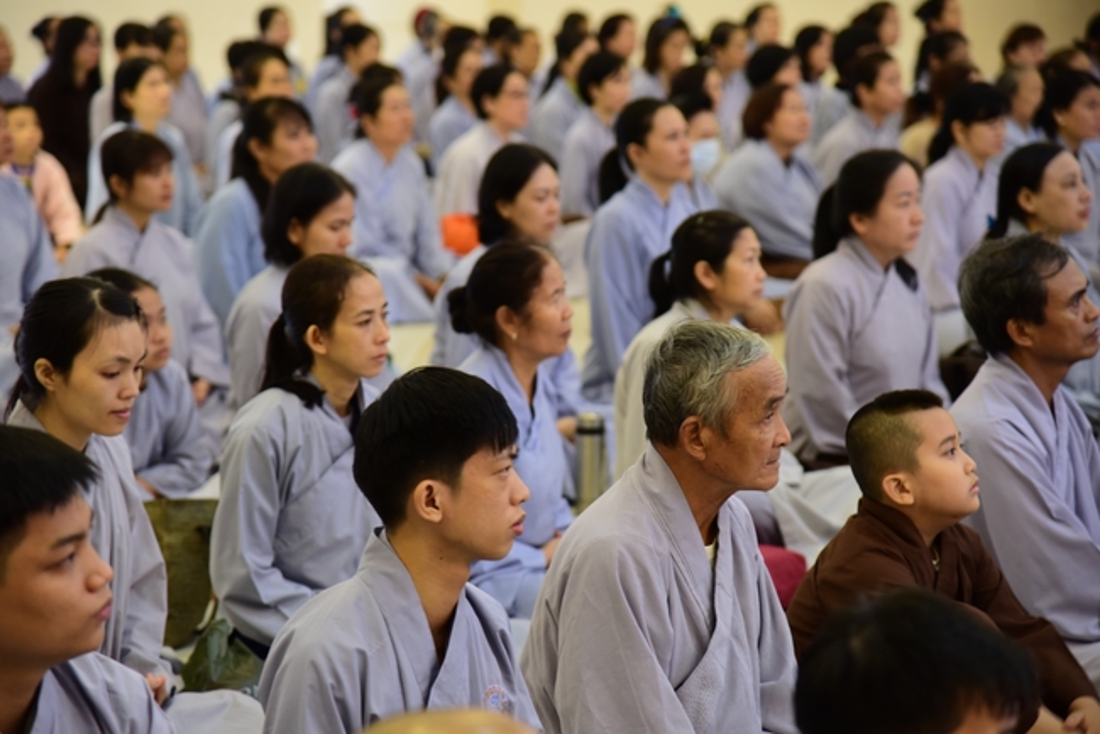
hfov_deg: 17.1
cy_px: 367
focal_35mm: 120
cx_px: 550
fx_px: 3668
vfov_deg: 11.4
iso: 1000
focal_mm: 120
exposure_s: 1/30
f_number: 4.5
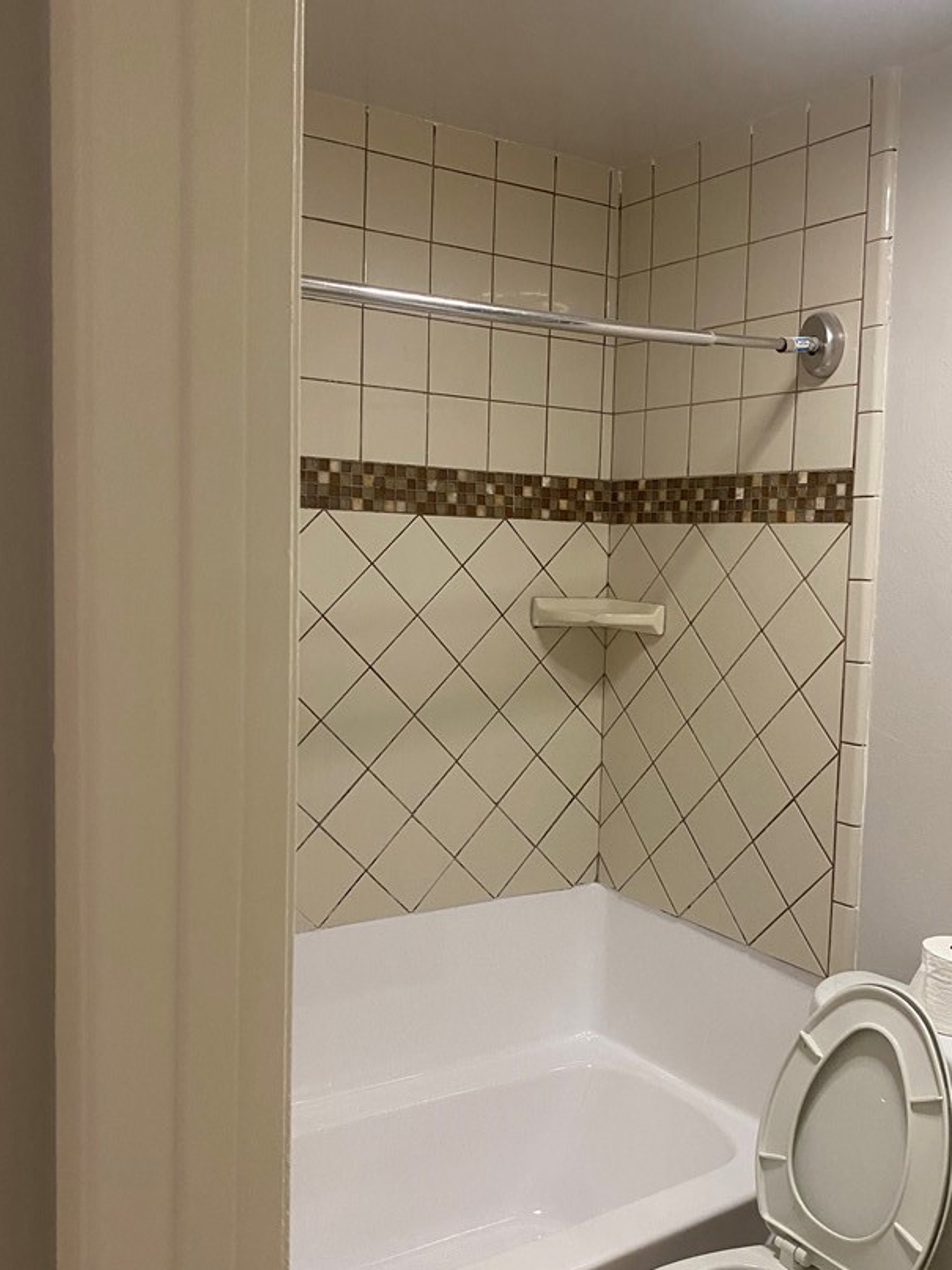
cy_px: 678
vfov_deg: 55.3
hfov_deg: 42.9
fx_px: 1210
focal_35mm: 33
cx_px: 537
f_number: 1.8
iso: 250
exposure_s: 1/60
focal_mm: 4.25
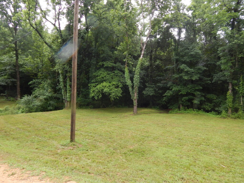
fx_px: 162
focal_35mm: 23
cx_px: 122
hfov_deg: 73.9
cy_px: 92
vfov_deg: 58.9
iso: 200
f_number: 3
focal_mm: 4
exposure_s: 1/400
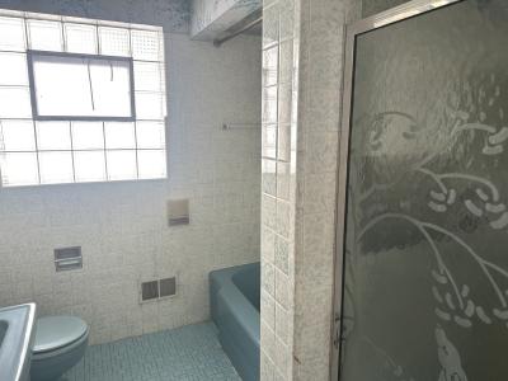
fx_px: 352
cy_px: 190
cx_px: 254
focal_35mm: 24
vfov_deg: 56.8
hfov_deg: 71.6
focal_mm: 6.86
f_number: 1.78
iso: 64
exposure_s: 1/165
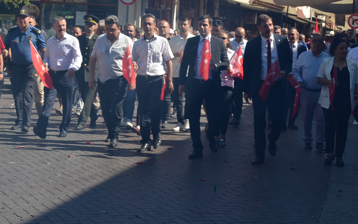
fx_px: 878
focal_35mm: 90
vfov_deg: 14.5
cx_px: 172
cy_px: 53
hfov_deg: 23.0
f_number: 10
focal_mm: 30
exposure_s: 1/200
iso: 100
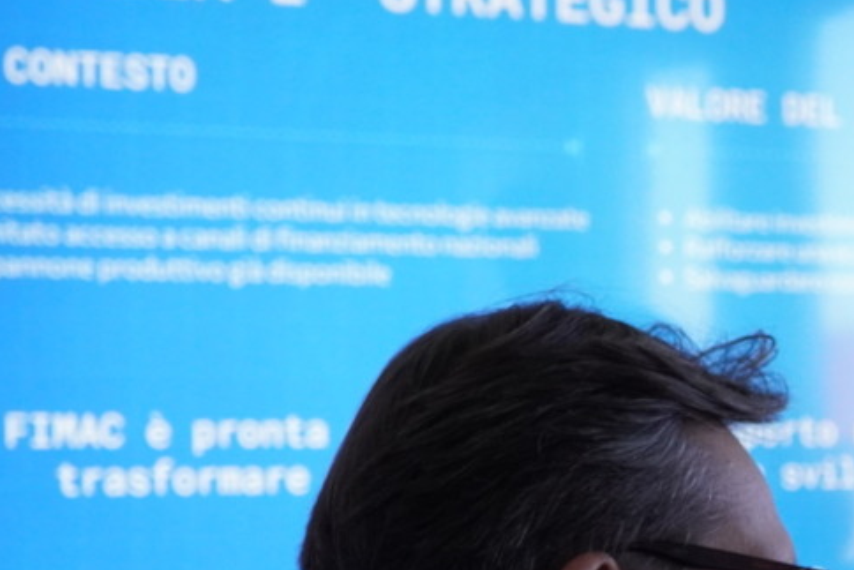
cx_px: 829
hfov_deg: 16.9
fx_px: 2824
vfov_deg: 11.5
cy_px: 479
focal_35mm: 119
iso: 1250
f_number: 4.5
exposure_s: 1/100
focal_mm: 30
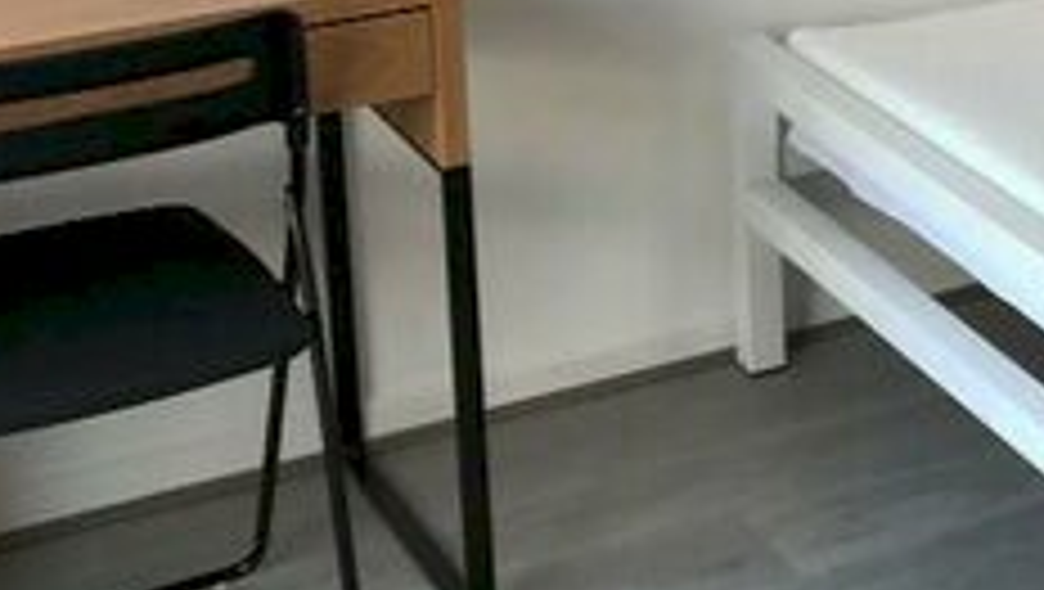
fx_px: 2549
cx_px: 1188
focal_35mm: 92
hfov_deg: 21.8
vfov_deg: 12.7
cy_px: -232
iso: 25
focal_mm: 3.99
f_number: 1.8
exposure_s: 1/50
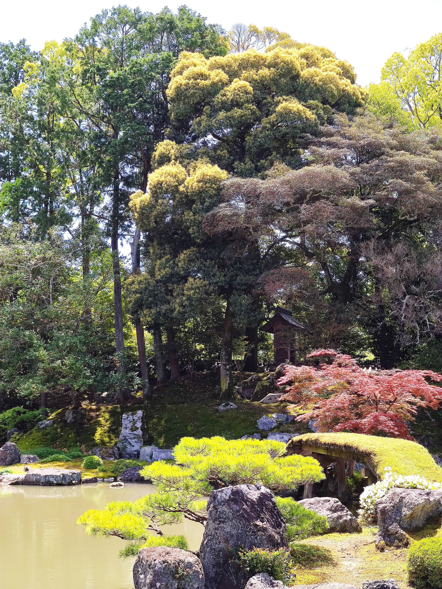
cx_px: 221
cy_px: 294
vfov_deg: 45.8
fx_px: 698
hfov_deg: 35.1
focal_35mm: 41
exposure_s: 1/731
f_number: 2
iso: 100
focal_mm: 8.16
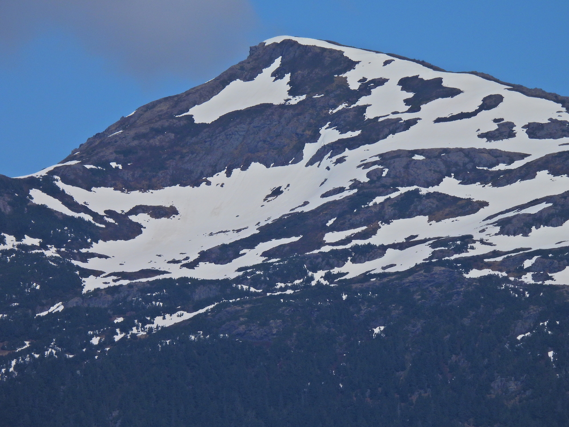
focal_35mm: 950
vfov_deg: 1.6
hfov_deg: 2.1
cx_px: 284
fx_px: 15616
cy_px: 214
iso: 100
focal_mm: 170
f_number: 6.3
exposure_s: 1/2000
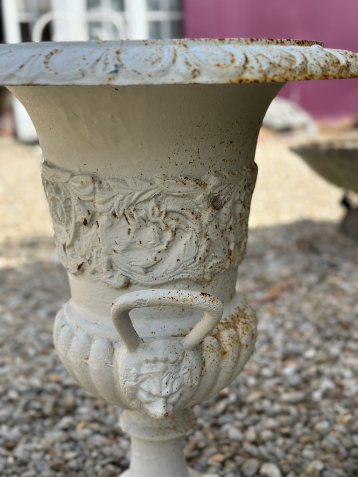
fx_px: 662
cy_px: 238
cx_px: 179
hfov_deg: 30.3
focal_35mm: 48
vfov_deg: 39.7
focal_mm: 6.86
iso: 100
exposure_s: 1/2304
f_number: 1.78
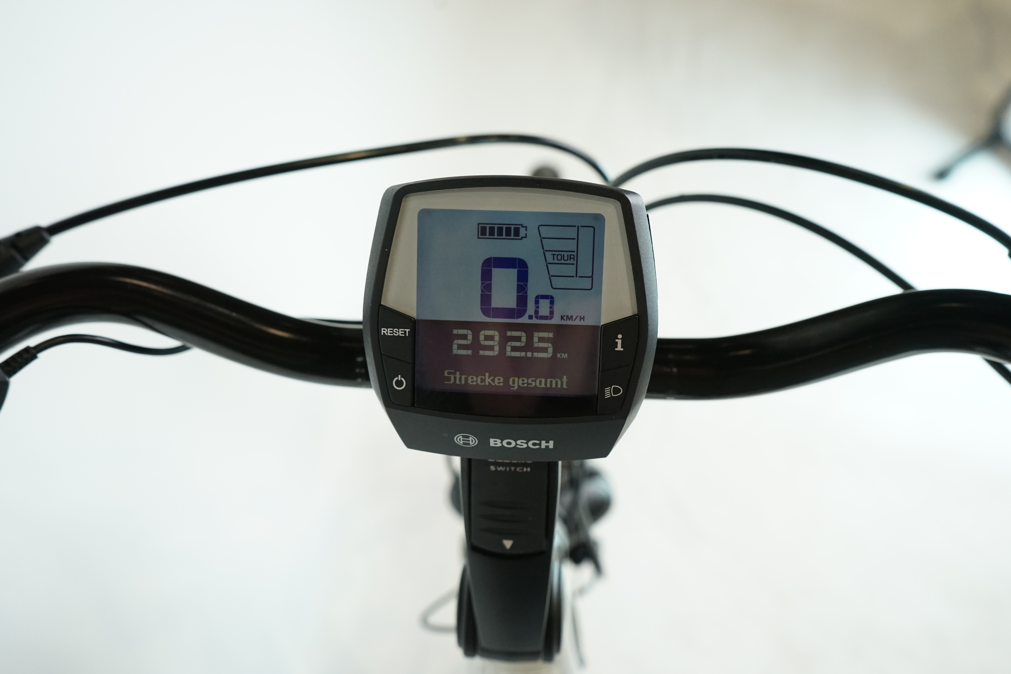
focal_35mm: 30
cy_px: 337
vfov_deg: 43.6
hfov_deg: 61.9
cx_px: 506
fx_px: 842
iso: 2000
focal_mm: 30
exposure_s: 1/200
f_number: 5.6
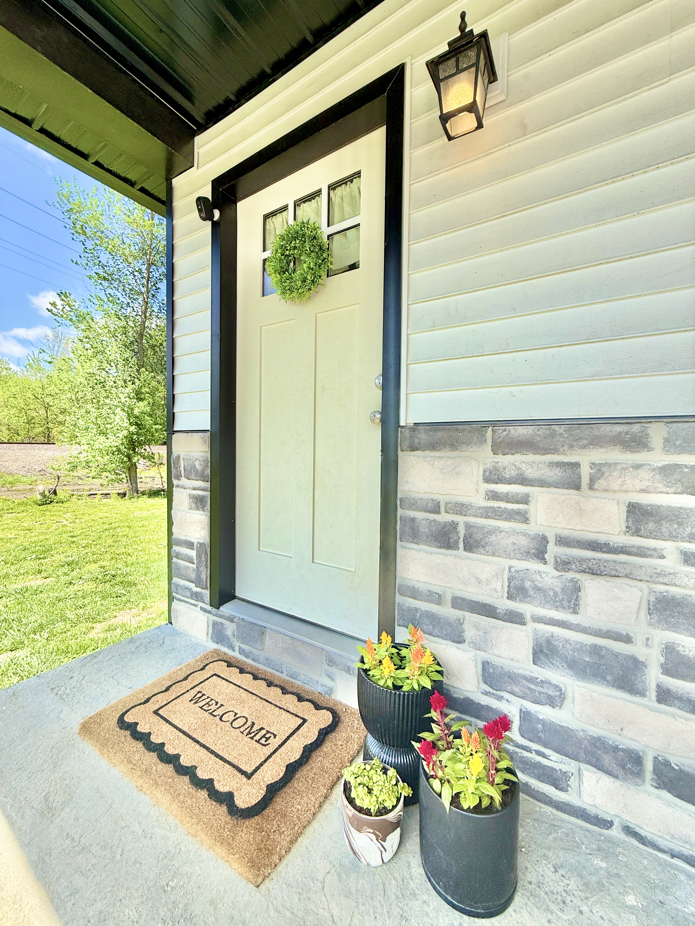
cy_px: 463
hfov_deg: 85.7
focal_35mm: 14
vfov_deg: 102.1
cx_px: 348
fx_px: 375
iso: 50
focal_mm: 2.22
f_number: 2.2
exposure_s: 1/1087
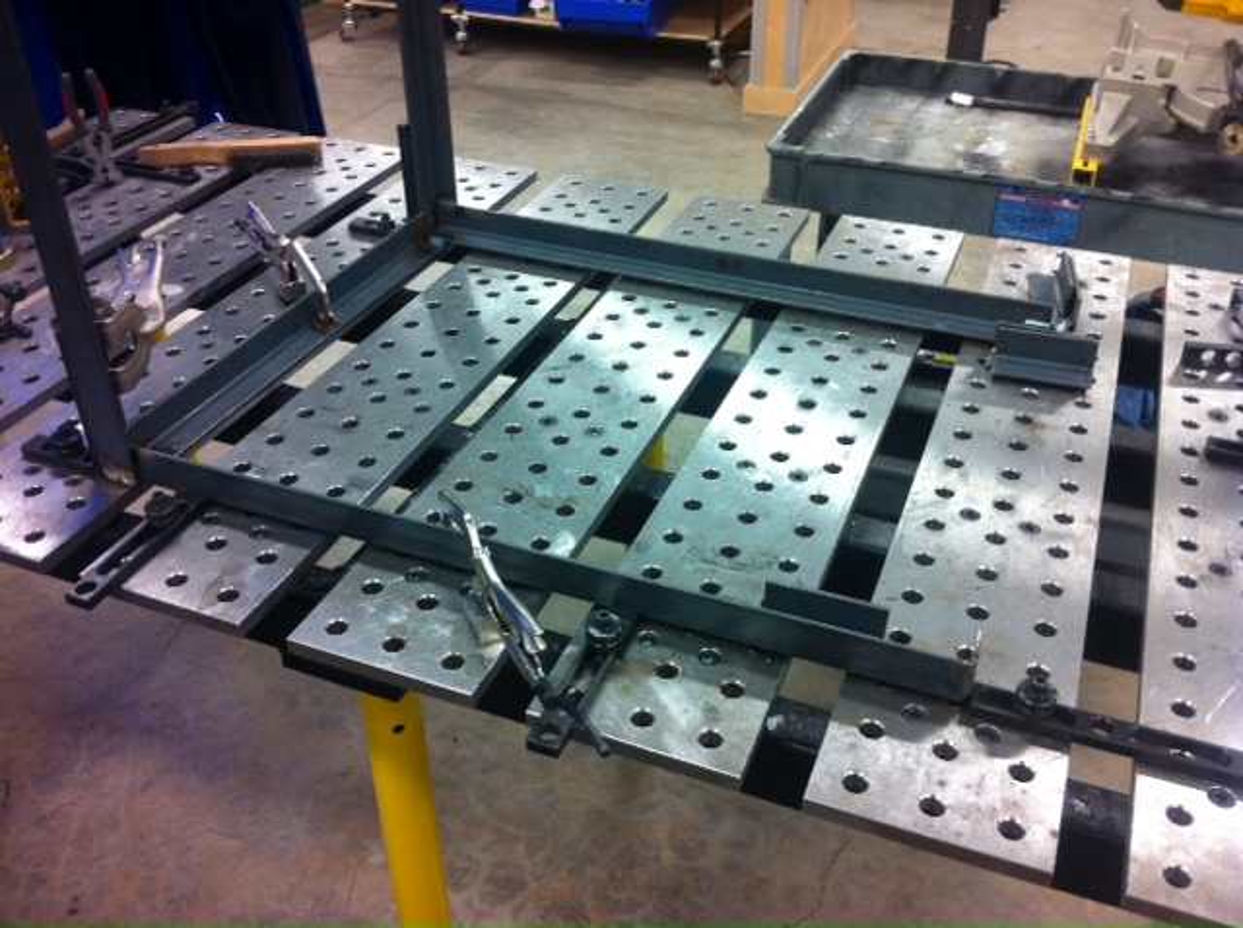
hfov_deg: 52.7
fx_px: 1255
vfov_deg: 40.6
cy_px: 464
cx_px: 622
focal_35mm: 35
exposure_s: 1/15
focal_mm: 3.85
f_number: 2.8
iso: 80
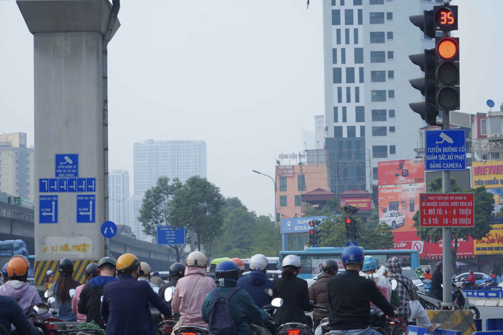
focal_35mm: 108
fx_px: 1509
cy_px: 168
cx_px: 252
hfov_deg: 18.9
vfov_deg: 12.7
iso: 800
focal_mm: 108
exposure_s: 1/640
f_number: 6.3
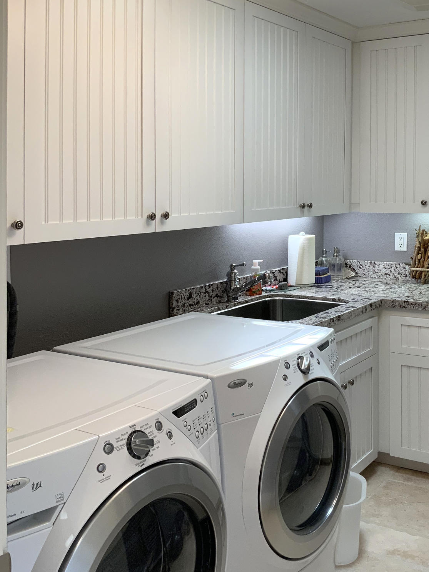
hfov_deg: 36.4
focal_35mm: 39
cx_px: 285
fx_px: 645
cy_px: 335
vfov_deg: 47.7
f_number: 1.8
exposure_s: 1/60
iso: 50
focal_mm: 3
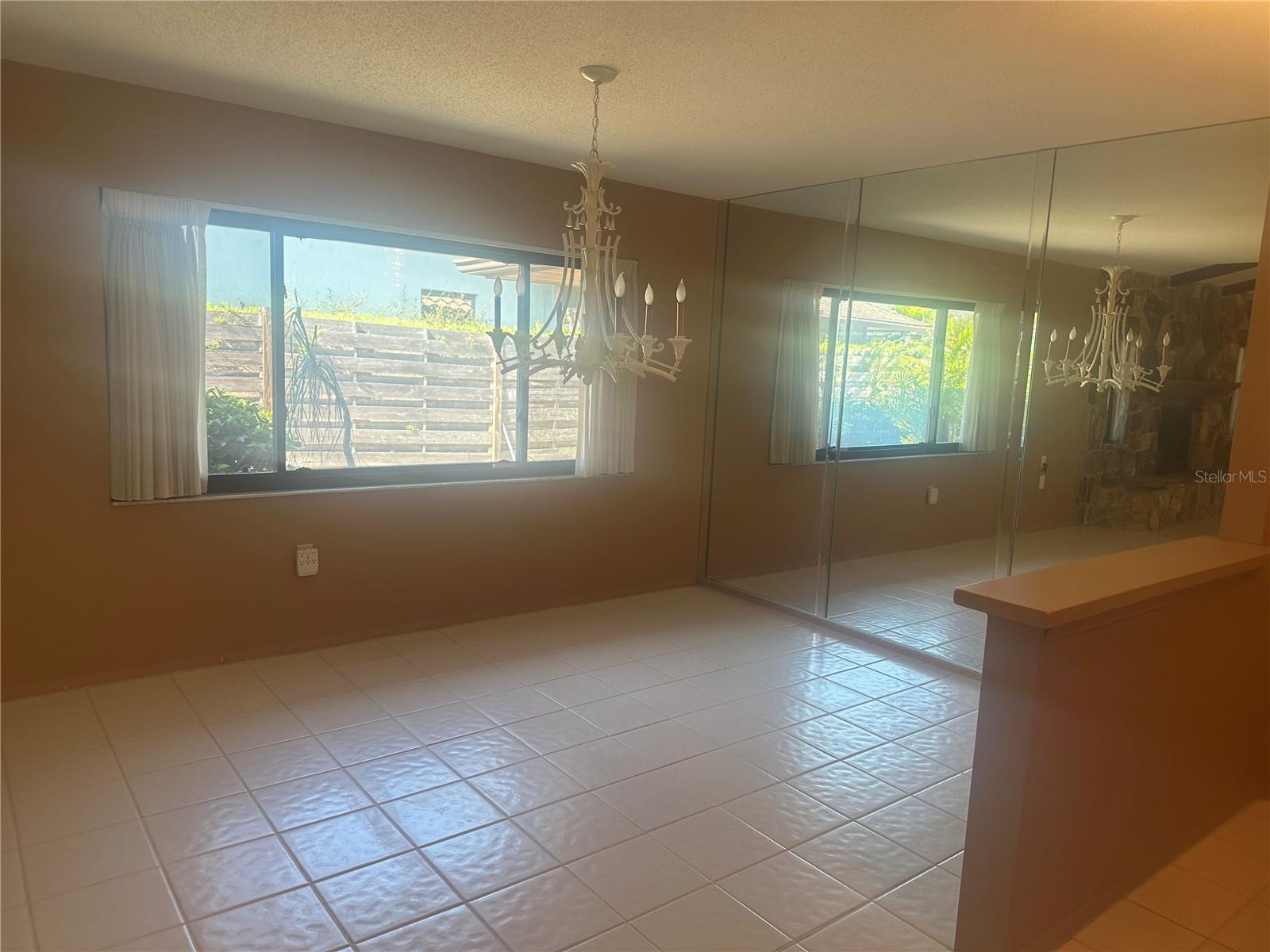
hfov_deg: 71.6
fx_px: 881
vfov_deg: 56.8
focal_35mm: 24
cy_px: 476
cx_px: 635
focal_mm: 6.86
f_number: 1.78
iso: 80
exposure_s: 1/125
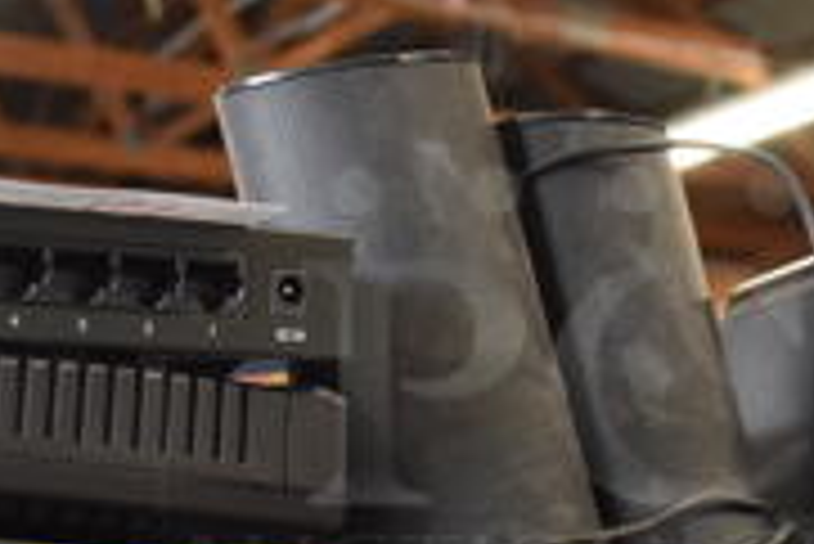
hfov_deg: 22.1
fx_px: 2059
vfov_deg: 15.0
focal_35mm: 91
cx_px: 634
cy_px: 373
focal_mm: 18
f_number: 3.5
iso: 1400
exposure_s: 1/125
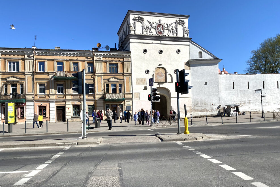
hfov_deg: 65.5
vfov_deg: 46.3
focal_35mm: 28
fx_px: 218
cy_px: 101
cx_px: 141
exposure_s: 1/3731
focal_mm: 4.25
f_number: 1.8
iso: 32
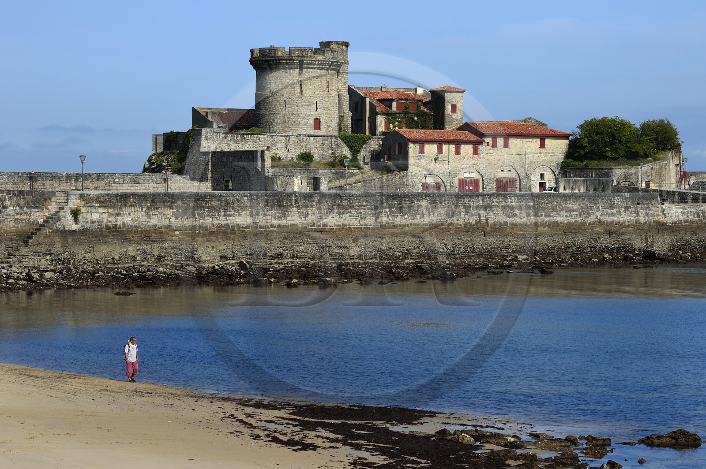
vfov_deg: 11.8
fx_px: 2273
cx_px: 353
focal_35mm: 116
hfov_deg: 17.7
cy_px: 234
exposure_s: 1/400
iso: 200
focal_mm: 116
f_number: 10
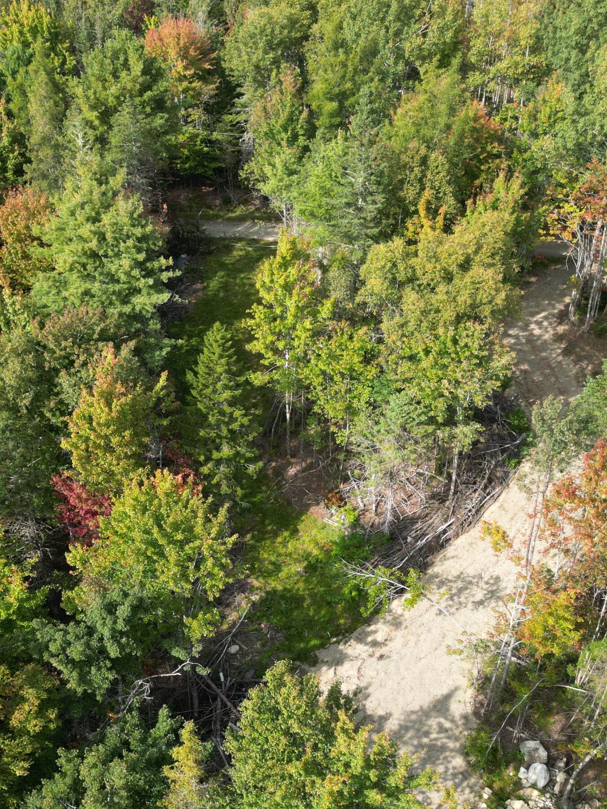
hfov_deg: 35.9
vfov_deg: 46.5
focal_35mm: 40
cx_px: 271
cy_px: 491
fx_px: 935
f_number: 1.7
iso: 110
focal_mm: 6.72
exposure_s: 1/1000
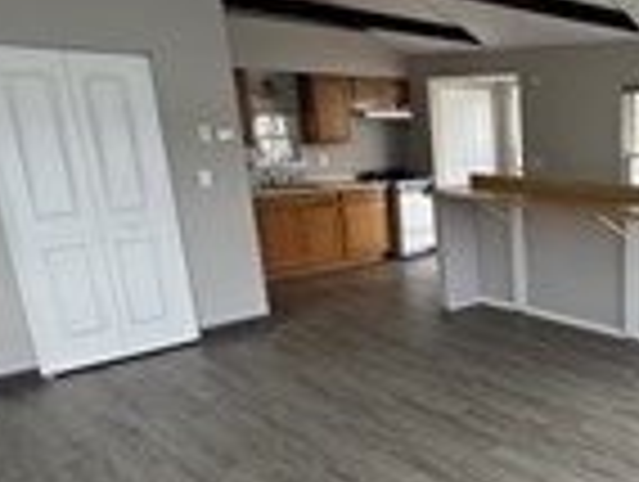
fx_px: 629
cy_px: 288
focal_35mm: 34
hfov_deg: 45.7
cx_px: 634
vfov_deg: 41.7
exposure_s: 1/153
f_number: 2.2
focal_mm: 2.22
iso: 40
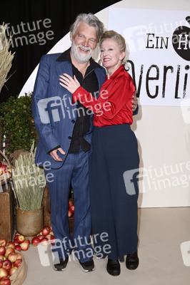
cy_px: 142
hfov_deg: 33.3
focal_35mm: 40
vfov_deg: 48.5
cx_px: 95
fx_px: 317
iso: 500
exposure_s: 1/250
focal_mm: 40
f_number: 5
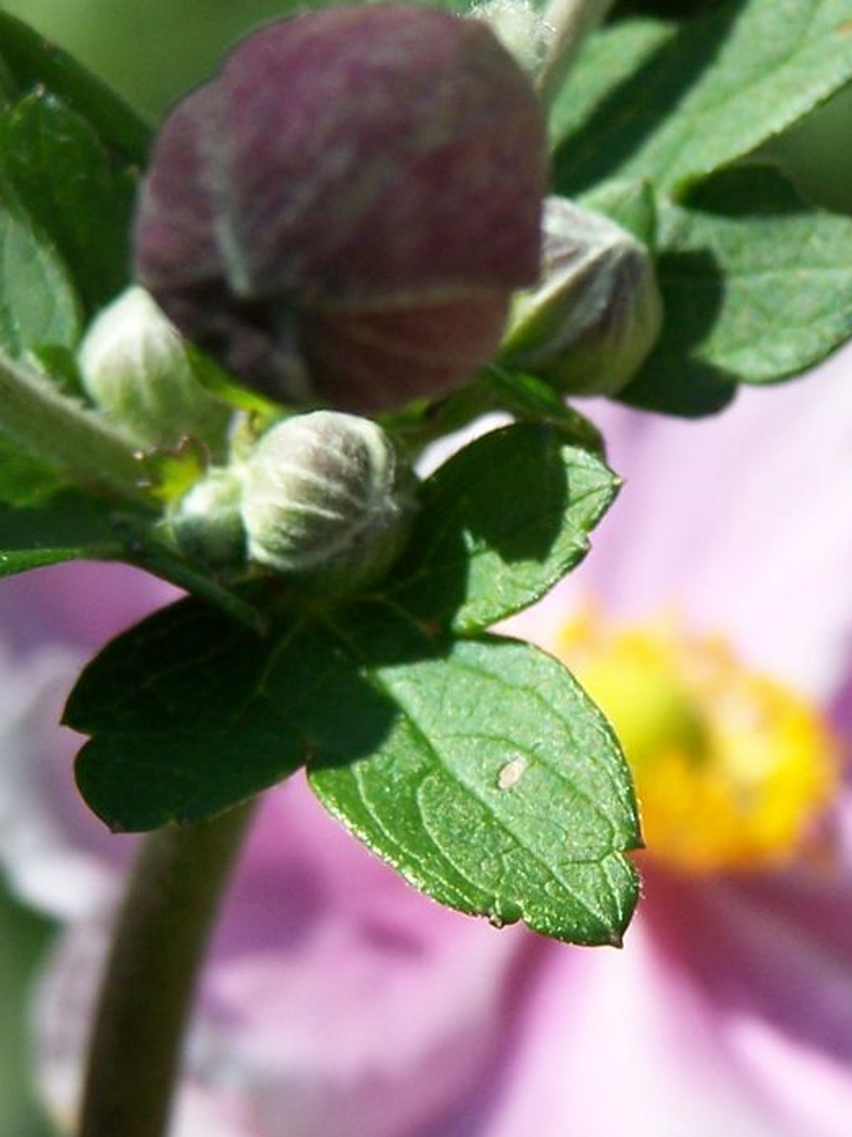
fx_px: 12708
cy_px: 743
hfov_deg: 3.8
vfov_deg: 5.1
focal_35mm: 387
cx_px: 646
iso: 80
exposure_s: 1/640
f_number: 3.2
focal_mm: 28
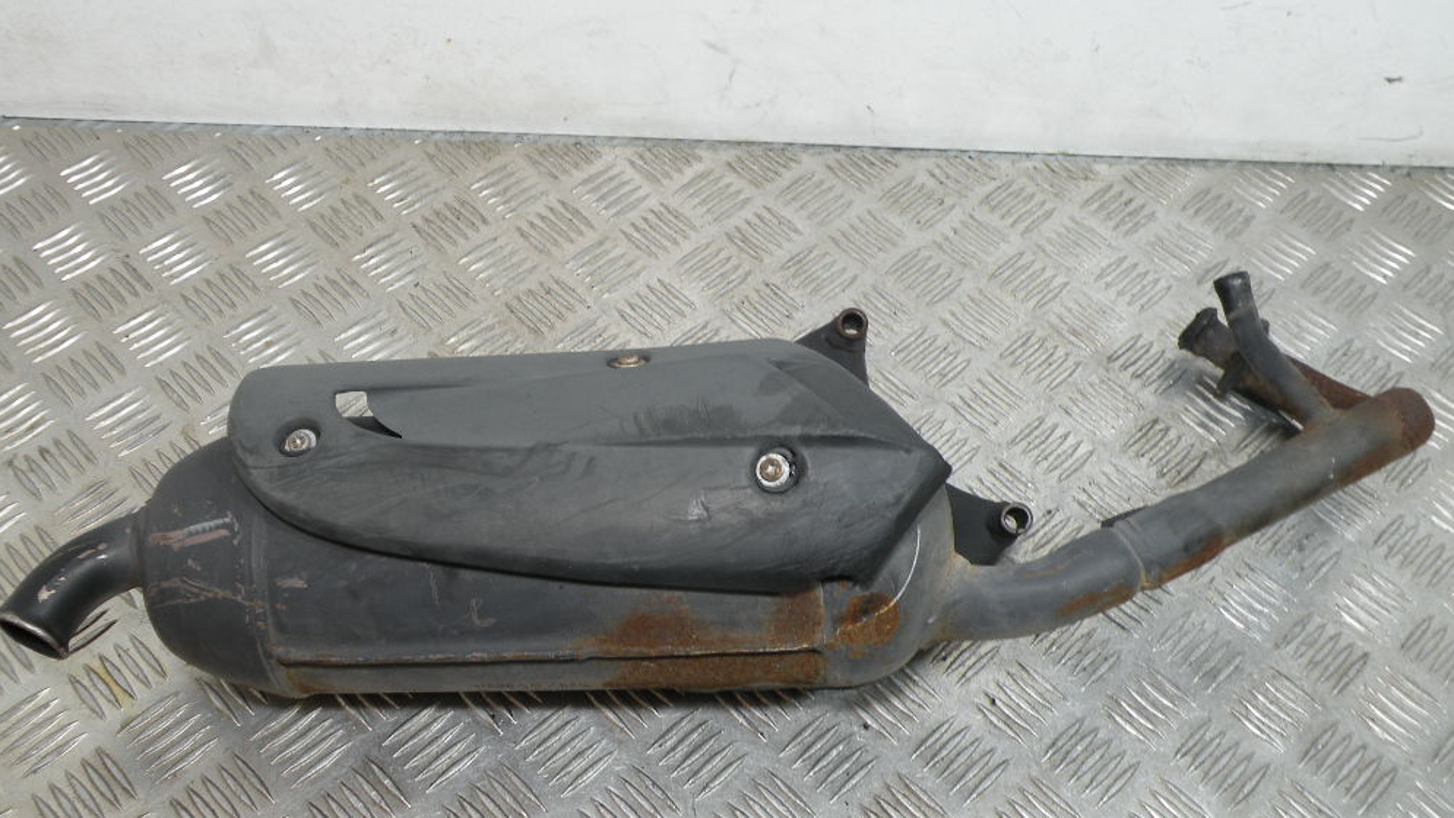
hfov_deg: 54.0
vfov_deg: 32.0
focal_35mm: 37
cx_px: 712
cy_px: 405
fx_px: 1427
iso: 68
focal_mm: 5.8
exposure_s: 1/65.4
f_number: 3.2
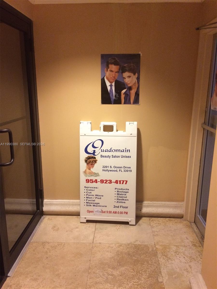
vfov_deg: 61.7
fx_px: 242
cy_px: 144
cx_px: 108
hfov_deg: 48.2
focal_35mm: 29
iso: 250
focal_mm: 4.15
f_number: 2.2
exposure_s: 1/30
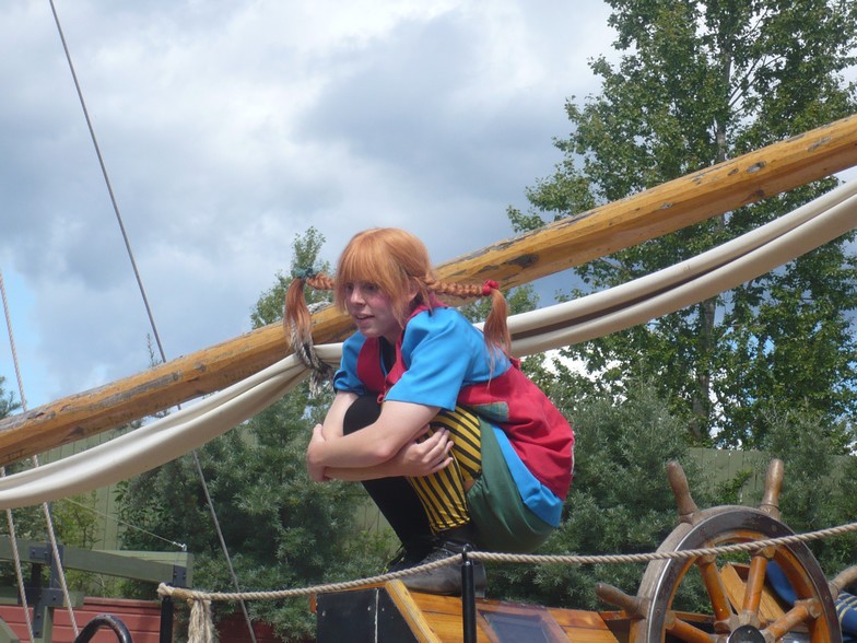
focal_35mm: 126
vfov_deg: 11.8
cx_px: 428
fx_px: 3119
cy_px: 322
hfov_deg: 15.6
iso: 100
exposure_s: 1/400
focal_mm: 17.4
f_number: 5
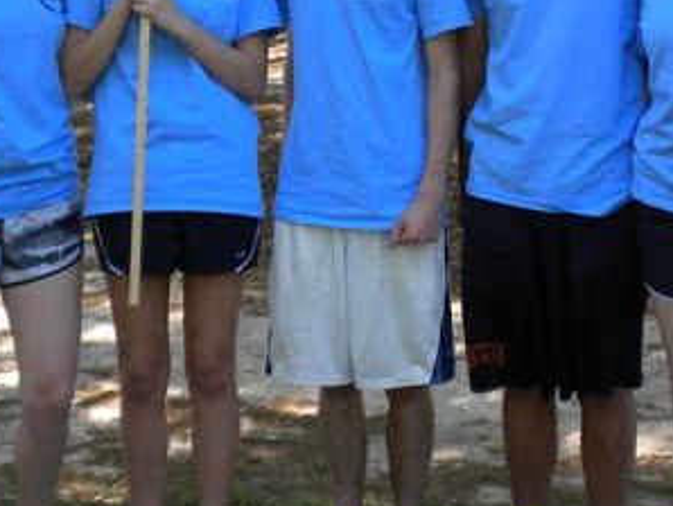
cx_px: 420
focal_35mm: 99
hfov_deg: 19.8
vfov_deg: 14.8
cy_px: 61
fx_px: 1926
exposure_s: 1/104
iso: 80
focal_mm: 7.4
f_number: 3.5
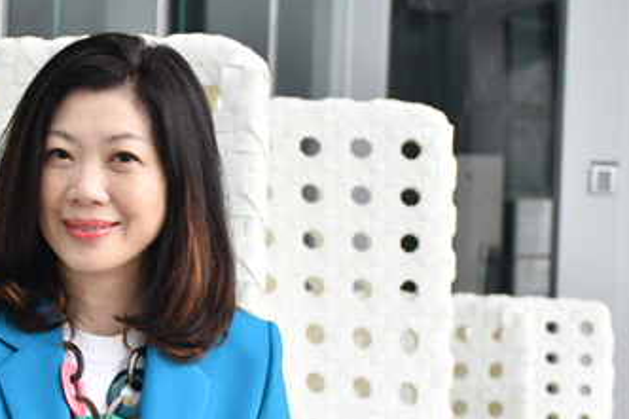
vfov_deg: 11.9
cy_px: 358
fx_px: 1991
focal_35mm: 114
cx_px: 119
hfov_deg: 17.8
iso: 1000
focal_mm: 42
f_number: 5.6
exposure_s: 1/160
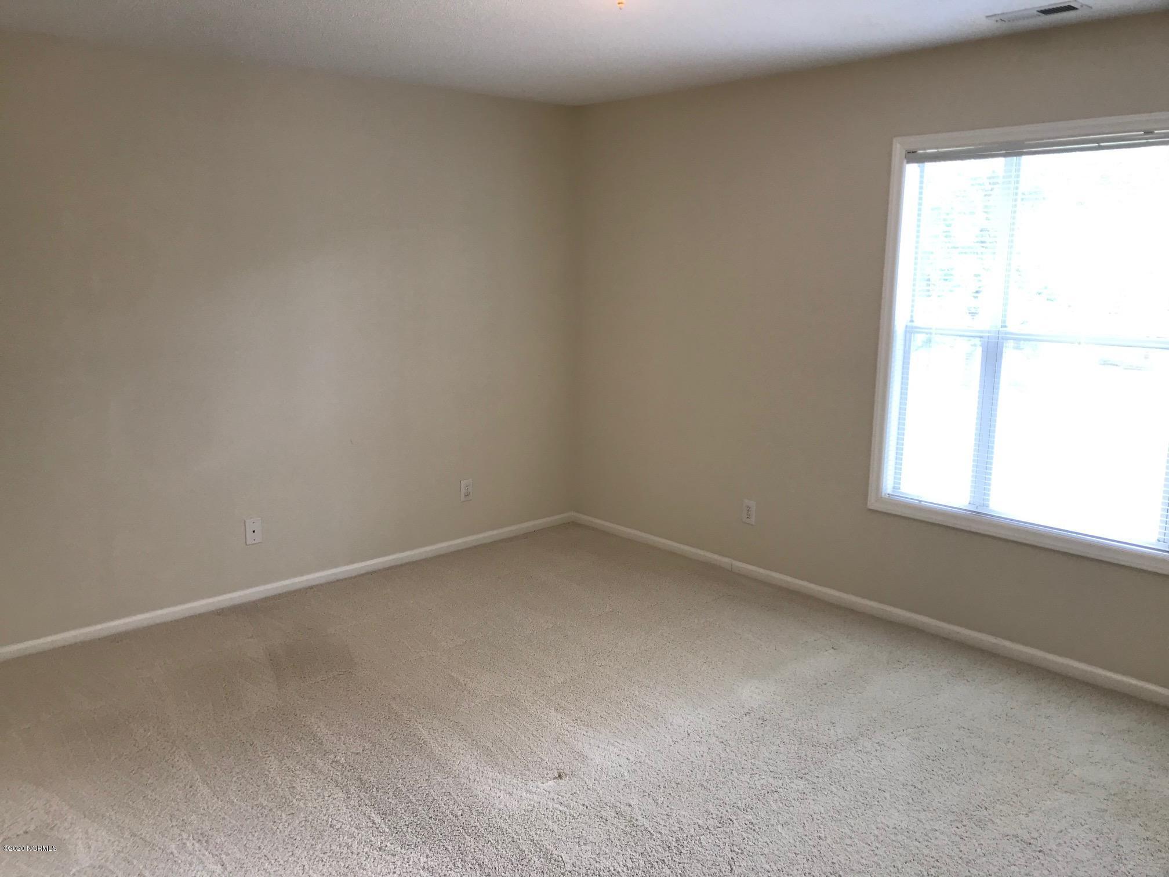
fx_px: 946
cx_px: 584
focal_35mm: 28
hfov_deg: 63.4
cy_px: 438
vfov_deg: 49.7
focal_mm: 3.99
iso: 32
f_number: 1.8
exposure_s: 1/30
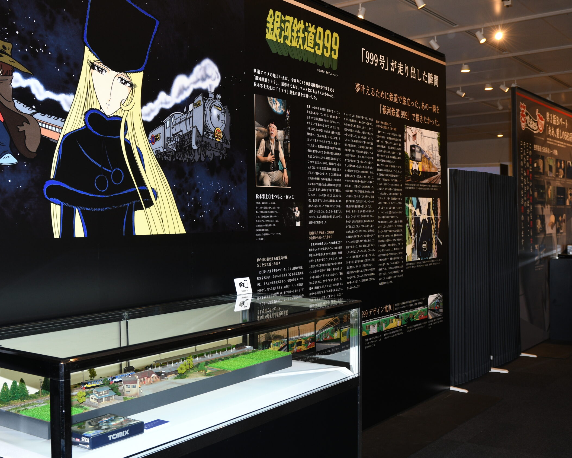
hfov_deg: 44.6
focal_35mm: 41
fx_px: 694
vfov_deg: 36.5
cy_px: 230
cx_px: 239
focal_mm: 24
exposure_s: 1/80
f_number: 4.5
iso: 400
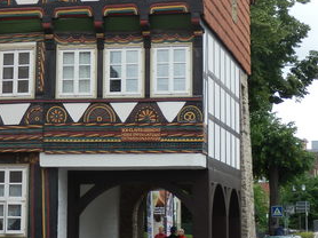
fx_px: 964
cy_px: 82
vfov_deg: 14.1
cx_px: 120
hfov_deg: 18.7
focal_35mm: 105
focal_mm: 9.8
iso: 80
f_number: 4.1
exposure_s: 1/100
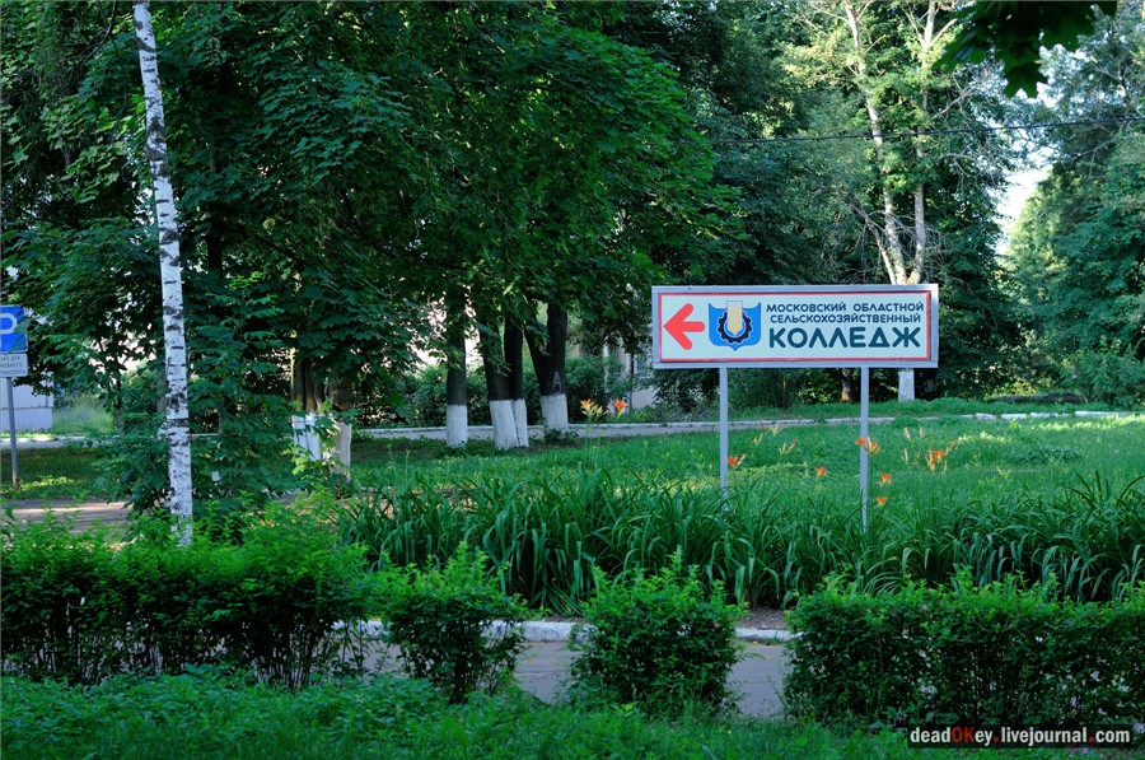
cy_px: 380
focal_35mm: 75
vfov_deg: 18.1
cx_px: 572
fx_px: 2382
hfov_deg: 27.0
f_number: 3.5
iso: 200
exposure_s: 1/200
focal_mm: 50
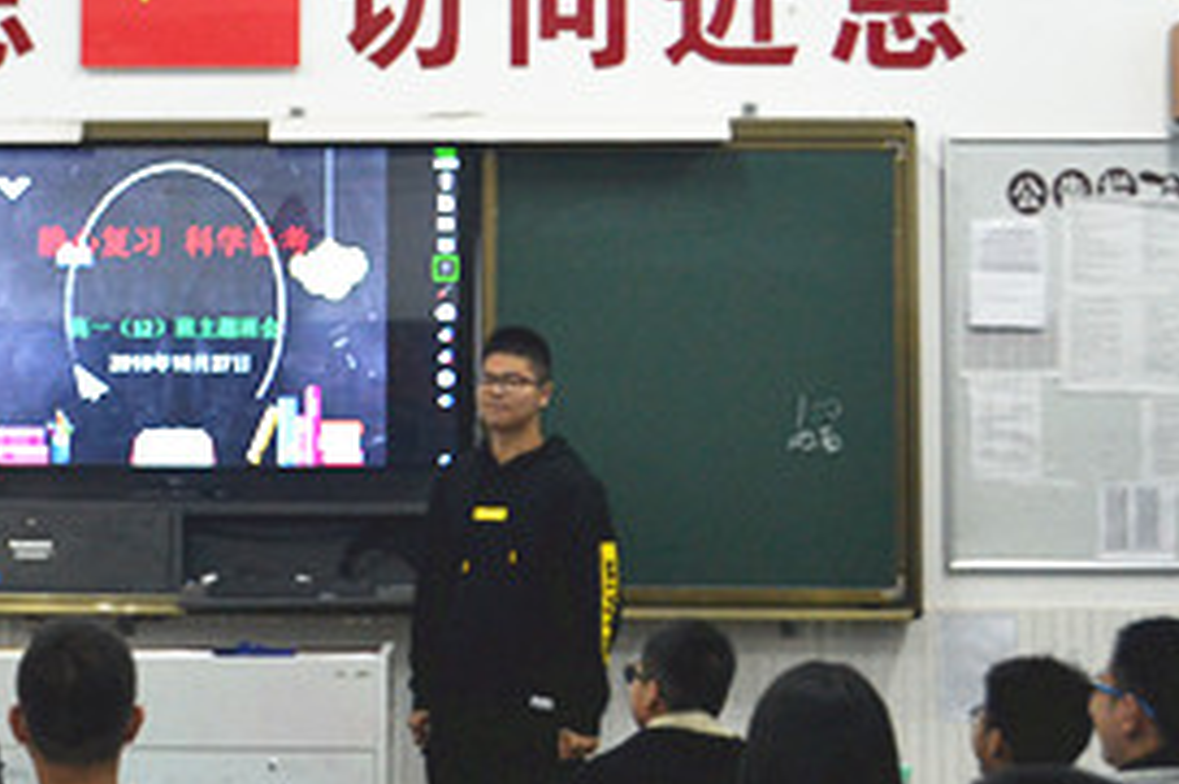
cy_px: 340
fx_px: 2815
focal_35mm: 86
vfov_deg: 15.9
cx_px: 204
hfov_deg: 23.3
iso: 1100
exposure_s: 1/60
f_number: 4.2
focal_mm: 26
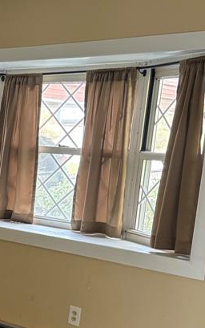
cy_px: 243
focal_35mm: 69
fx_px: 616
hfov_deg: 16.7
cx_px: -126
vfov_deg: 29.3
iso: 200
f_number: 1.6
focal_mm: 5.96
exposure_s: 1/60
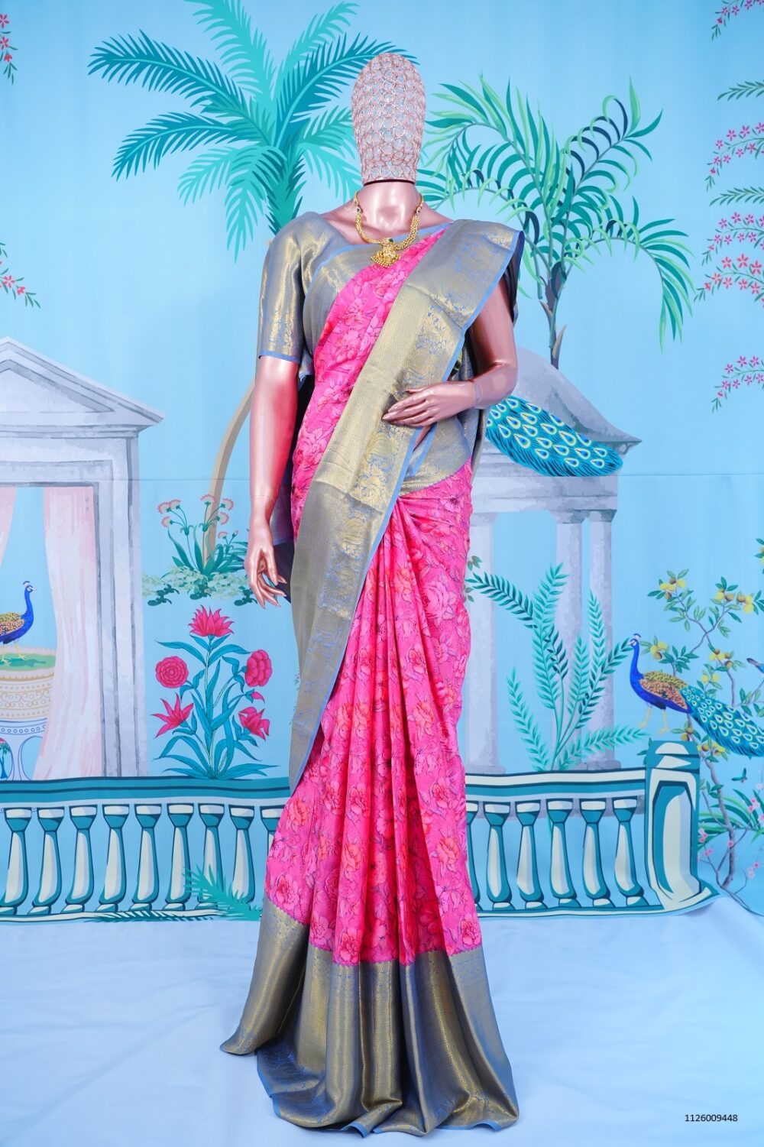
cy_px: 574
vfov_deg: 58.7
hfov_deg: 41.1
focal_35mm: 32
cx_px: 382
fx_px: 1019
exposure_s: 1/400
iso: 1250
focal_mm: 32
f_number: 5
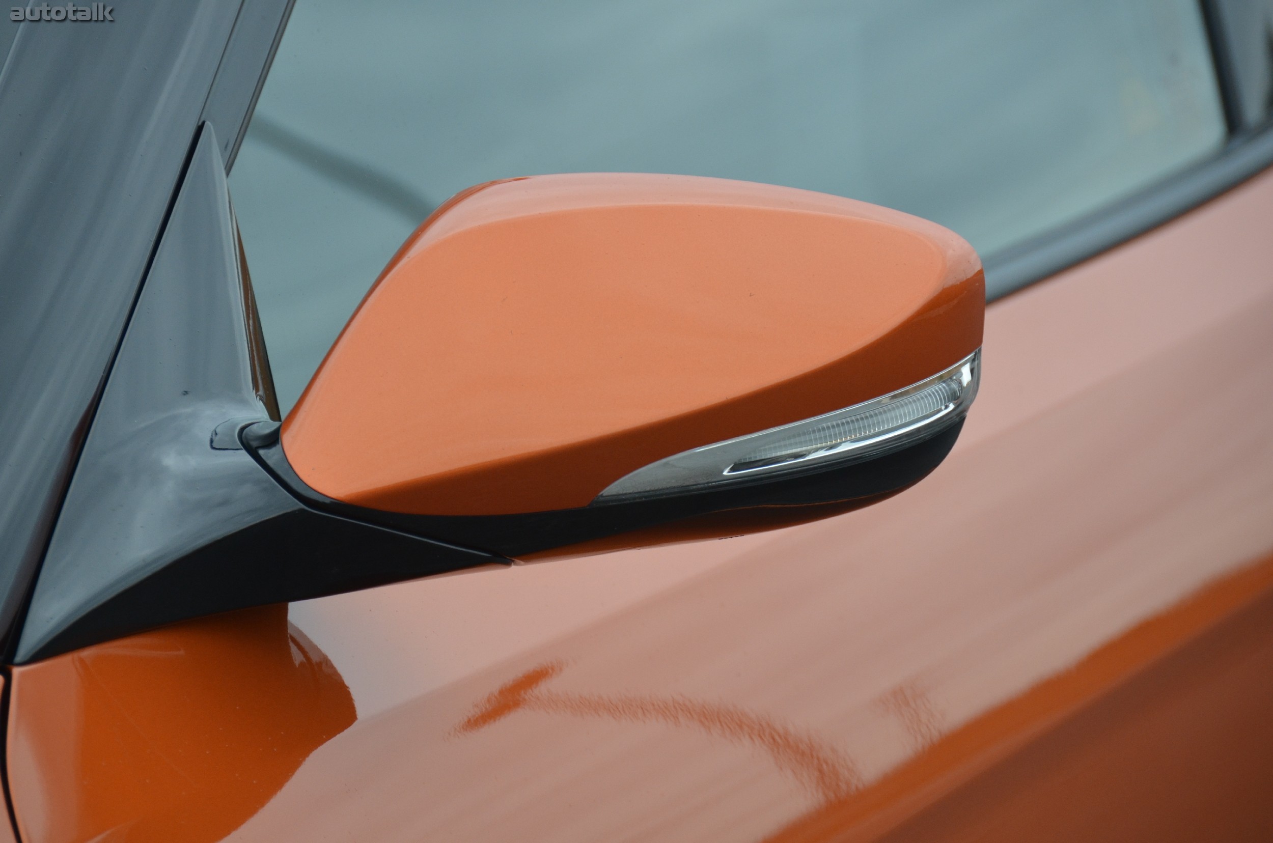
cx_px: 636
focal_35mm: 300
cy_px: 422
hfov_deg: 6.9
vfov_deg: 4.6
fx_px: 10587
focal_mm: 200
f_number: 5.6
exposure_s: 1/500
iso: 800
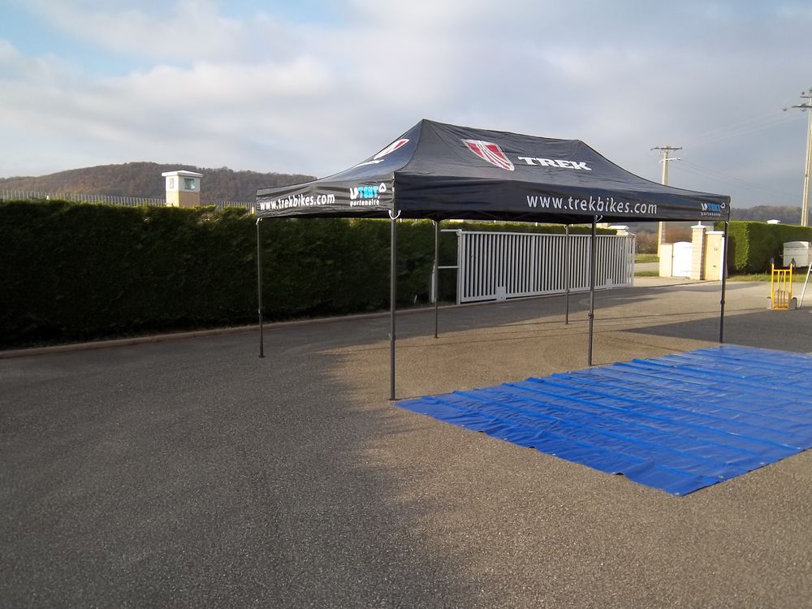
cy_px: 304
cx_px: 406
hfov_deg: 63.4
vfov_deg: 49.7
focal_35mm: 28
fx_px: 657
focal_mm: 5.05
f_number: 3.5
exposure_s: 1/400
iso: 64
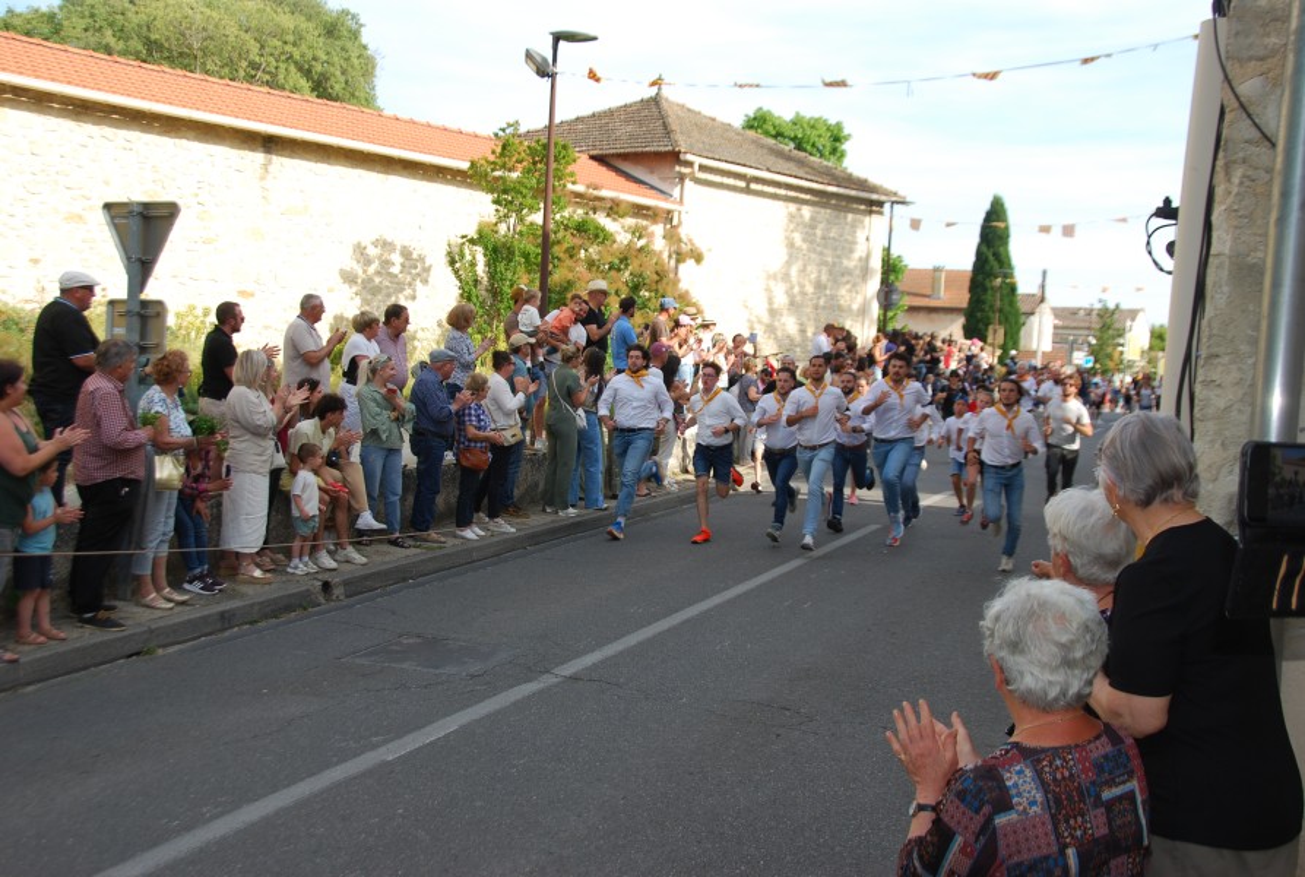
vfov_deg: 34.4
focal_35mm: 39
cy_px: 438
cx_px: 652
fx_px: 1417
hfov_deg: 49.4
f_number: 5.6
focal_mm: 26
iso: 100
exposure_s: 1/200
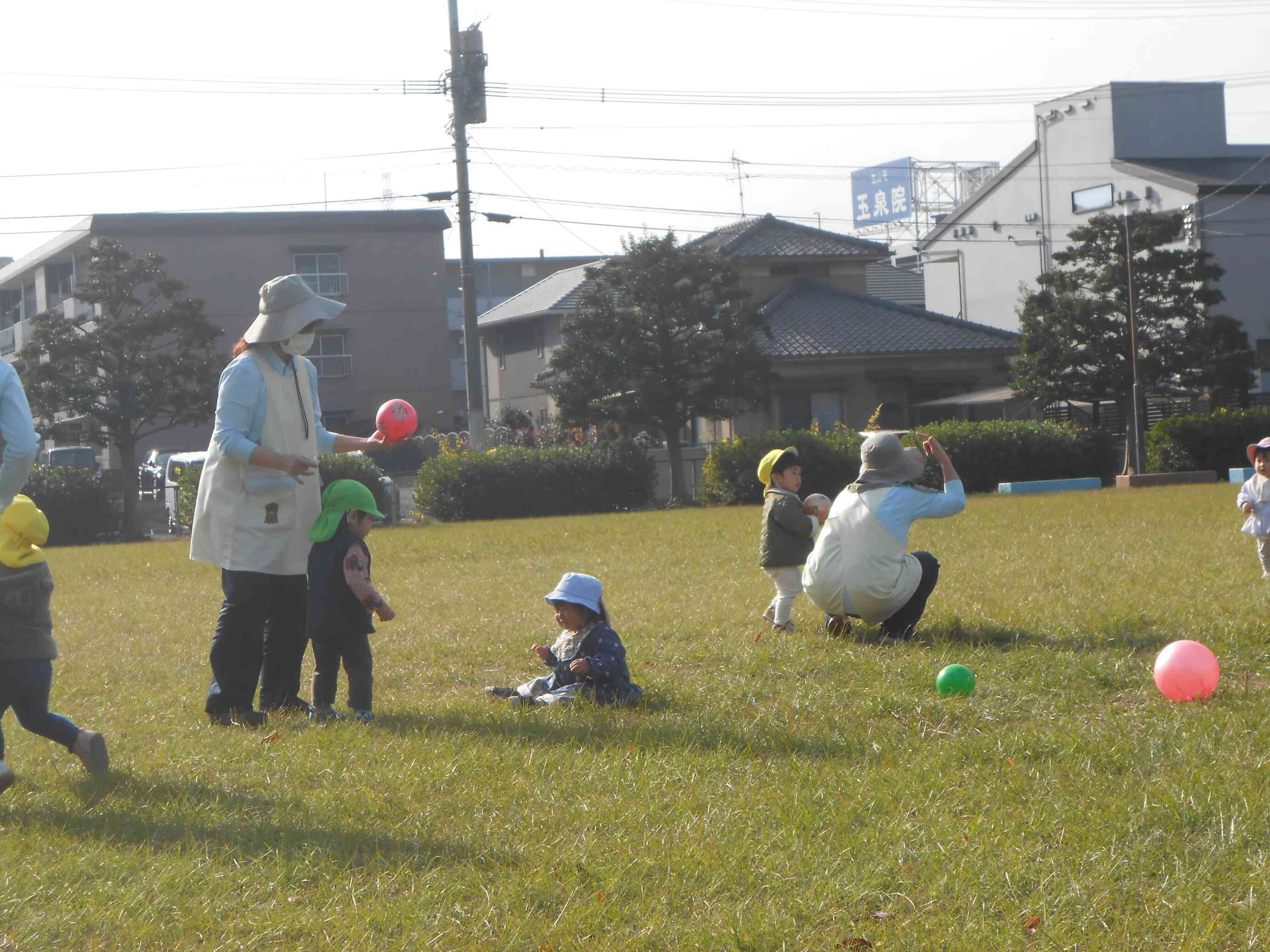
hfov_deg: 27.0
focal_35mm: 72
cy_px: 476
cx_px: 635
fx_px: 2642
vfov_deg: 20.4
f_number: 6
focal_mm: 12.8
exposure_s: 1/250
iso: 80
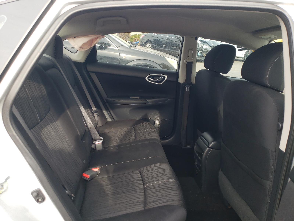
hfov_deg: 67.3
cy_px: 110
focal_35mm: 26
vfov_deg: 53.1
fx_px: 221
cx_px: 147
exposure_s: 1/217
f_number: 1.5
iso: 50
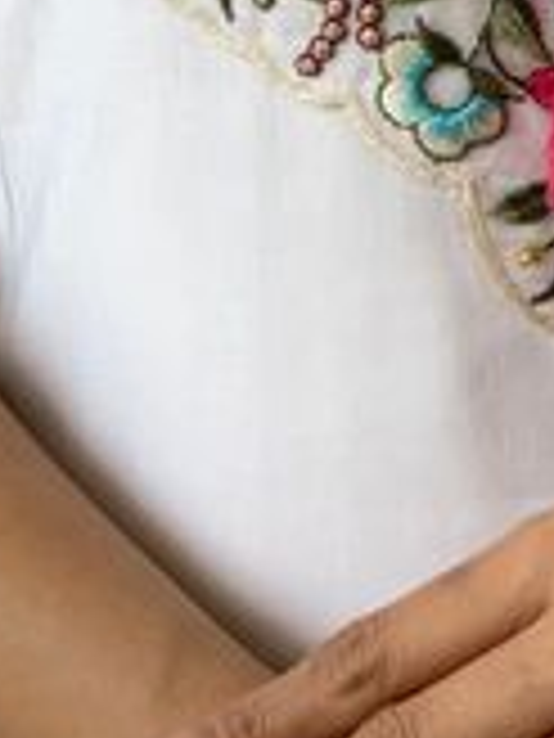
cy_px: -220
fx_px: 5399
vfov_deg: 7.7
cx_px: 703
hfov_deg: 5.8
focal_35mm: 253
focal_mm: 6
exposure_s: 1/100
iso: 25
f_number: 2.4
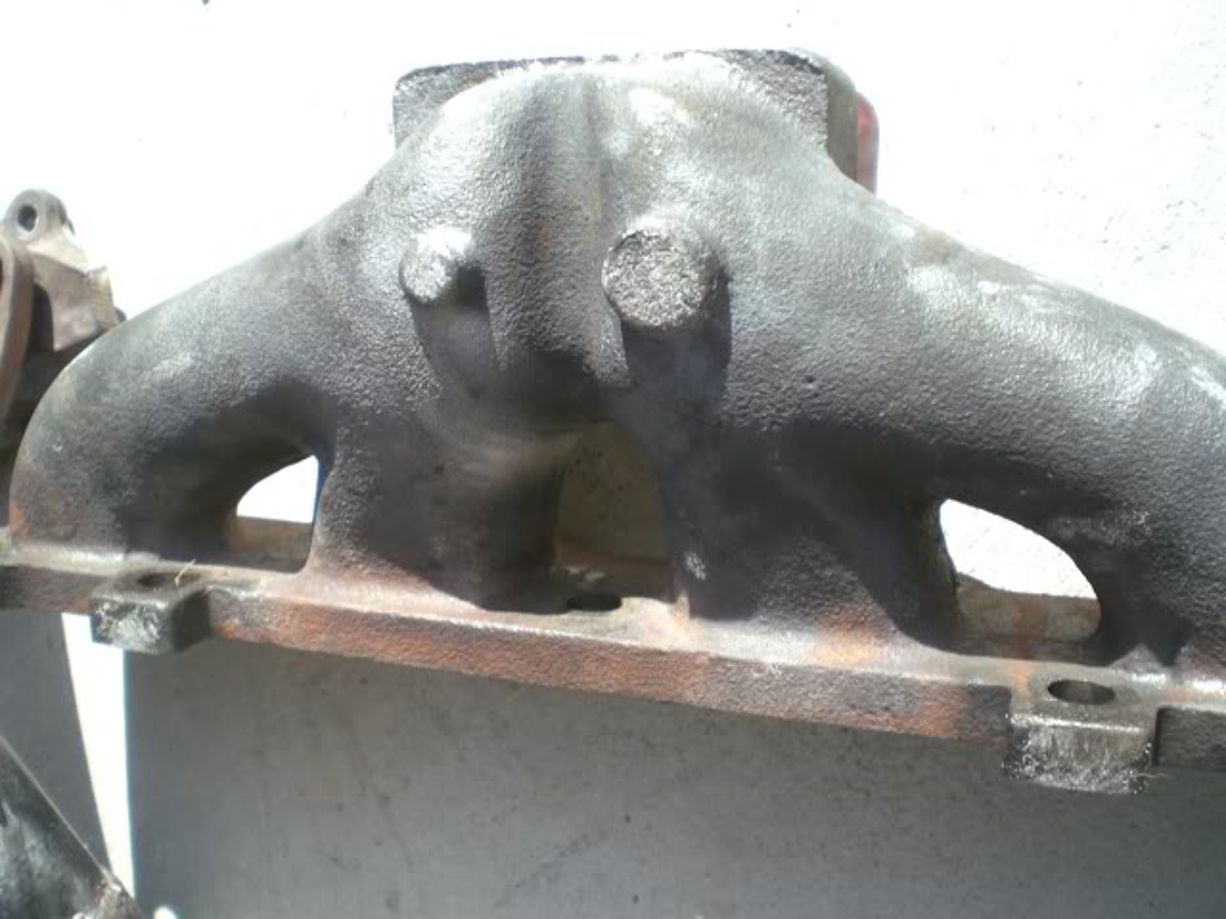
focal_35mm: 38
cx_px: 613
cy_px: 460
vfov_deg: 37.7
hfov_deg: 49.0
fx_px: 1346
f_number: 3.1
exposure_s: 1/250
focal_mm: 6.3
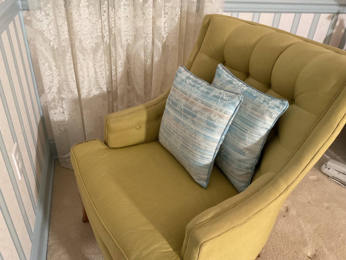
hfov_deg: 61.7
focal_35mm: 29
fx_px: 290
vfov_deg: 48.2
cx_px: 173
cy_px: 130
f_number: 1.8
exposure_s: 1/50
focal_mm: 3
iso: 250
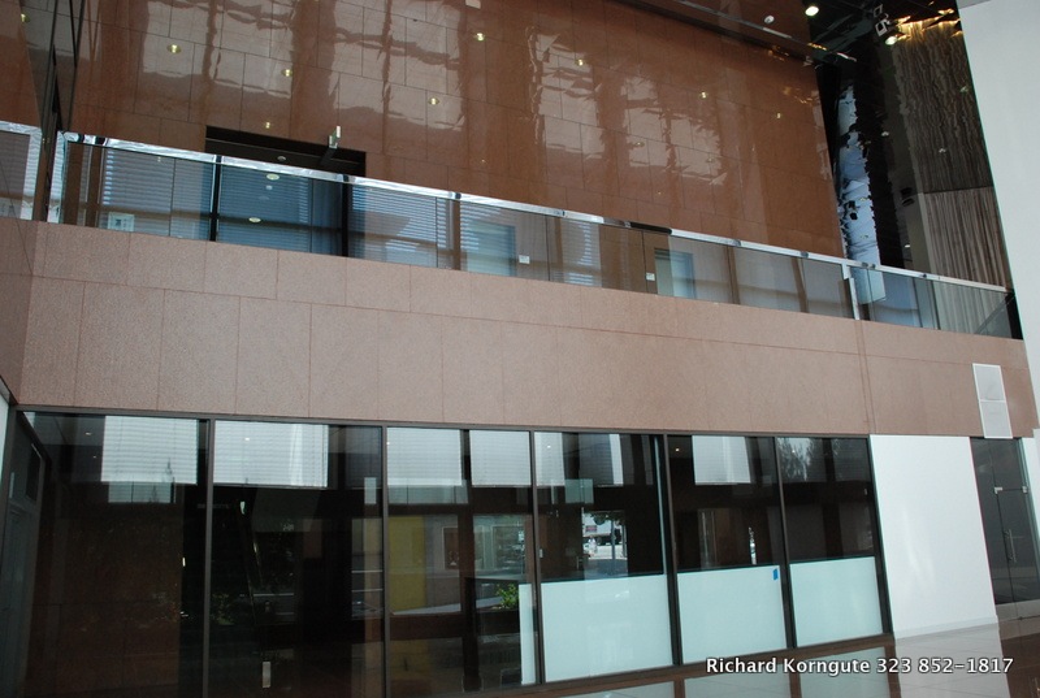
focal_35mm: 27
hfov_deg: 67.3
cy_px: 349
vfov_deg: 48.1
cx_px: 520
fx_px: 782
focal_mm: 18
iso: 800
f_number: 5.6
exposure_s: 1/125
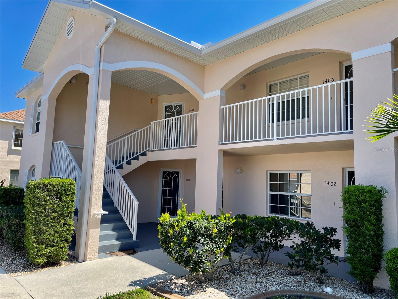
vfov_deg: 53.1
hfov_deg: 67.3
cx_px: 199
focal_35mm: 26
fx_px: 299
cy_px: 150
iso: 32
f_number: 1.6
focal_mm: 4.2
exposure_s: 1/1715
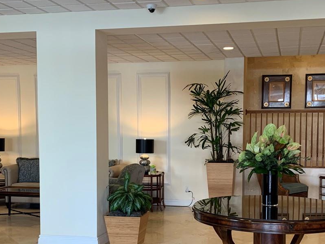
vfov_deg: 27.8
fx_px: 488
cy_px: 169
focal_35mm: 52
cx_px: 182
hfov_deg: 36.8
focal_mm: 4.25
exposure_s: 1/60
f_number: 1.8
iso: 100
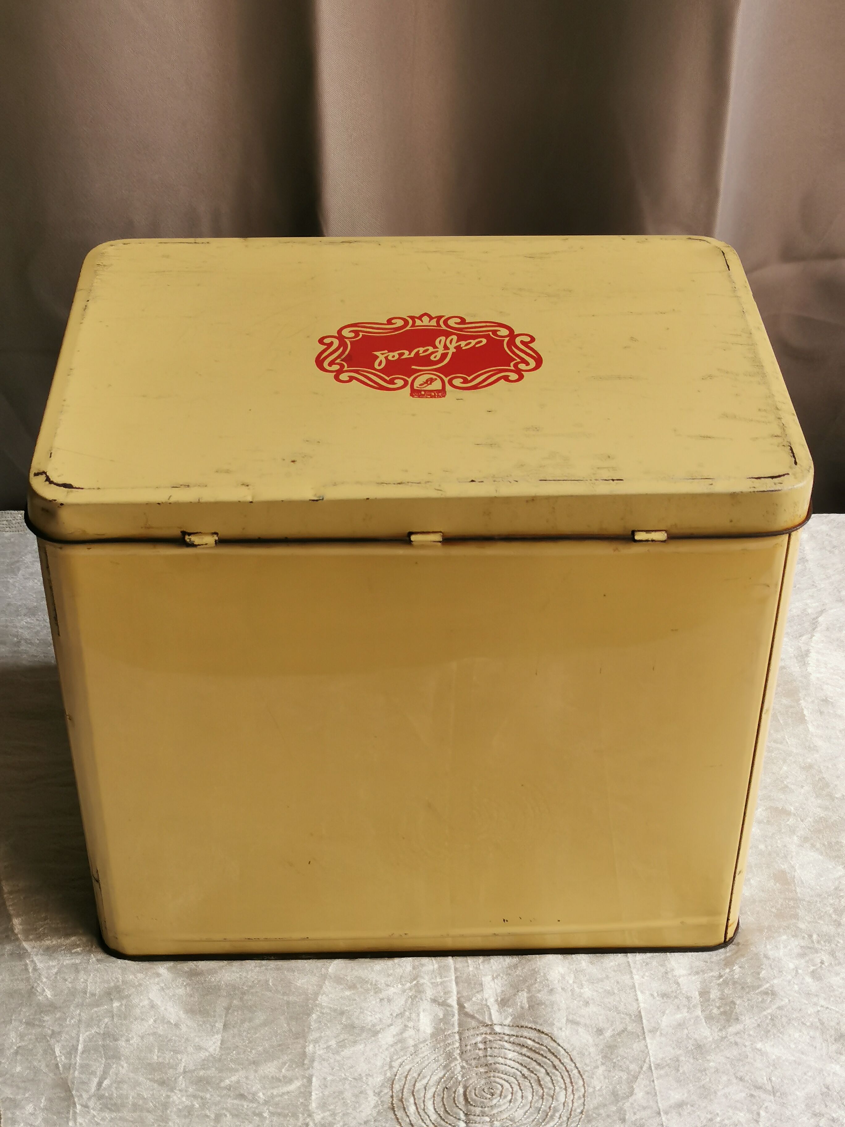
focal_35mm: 55
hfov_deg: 26.6
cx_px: 422
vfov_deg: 34.9
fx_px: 1790
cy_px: 564
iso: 80
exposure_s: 1/100
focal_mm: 5.58
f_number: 1.8
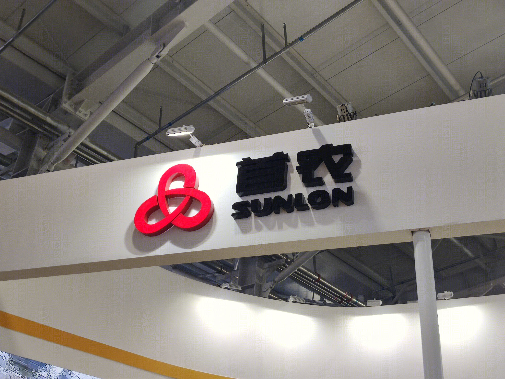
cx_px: 252
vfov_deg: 36.8
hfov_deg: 47.9
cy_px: 190
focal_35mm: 39
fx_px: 569
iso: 126
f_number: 1.75
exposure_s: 1/100
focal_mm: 4.75
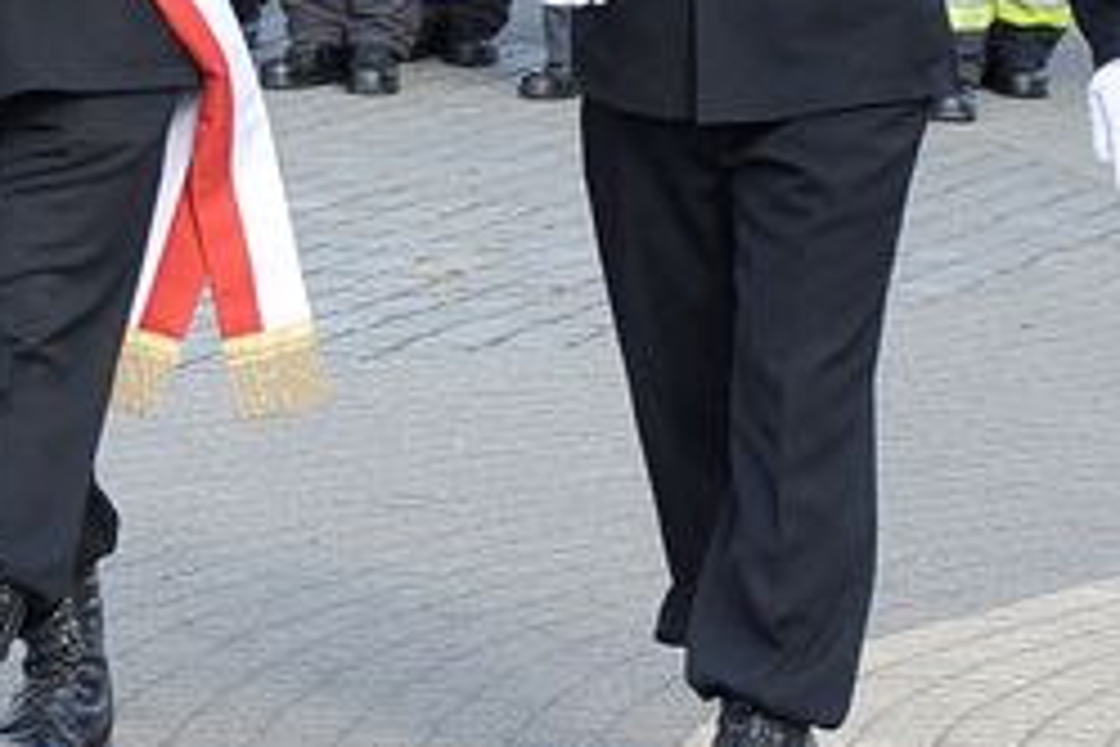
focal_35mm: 297
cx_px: -54
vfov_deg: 4.6
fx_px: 9239
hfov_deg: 6.9
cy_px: -74
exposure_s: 1/500
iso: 400
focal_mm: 58
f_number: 5.6
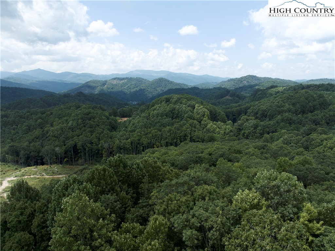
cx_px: 168
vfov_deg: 56.7
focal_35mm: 24
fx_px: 232
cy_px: 126
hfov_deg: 71.6
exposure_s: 1/1600
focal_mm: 12.29
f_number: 2.8
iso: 150
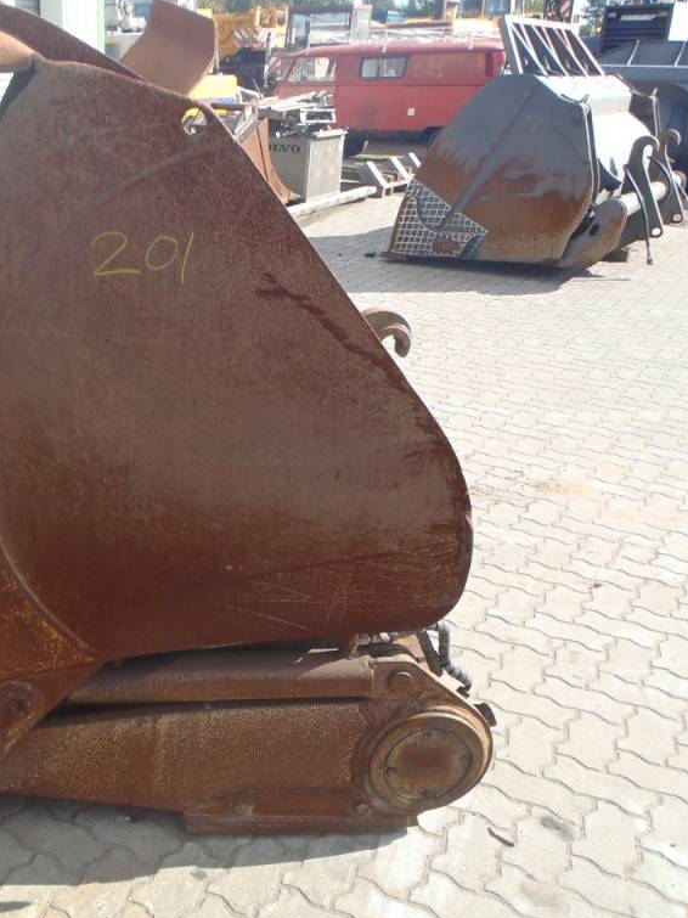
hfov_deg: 35.6
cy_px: 456
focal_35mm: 38
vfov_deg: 49.0
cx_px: 77
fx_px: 1007
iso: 80
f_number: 4.5
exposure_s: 1/200
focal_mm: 5
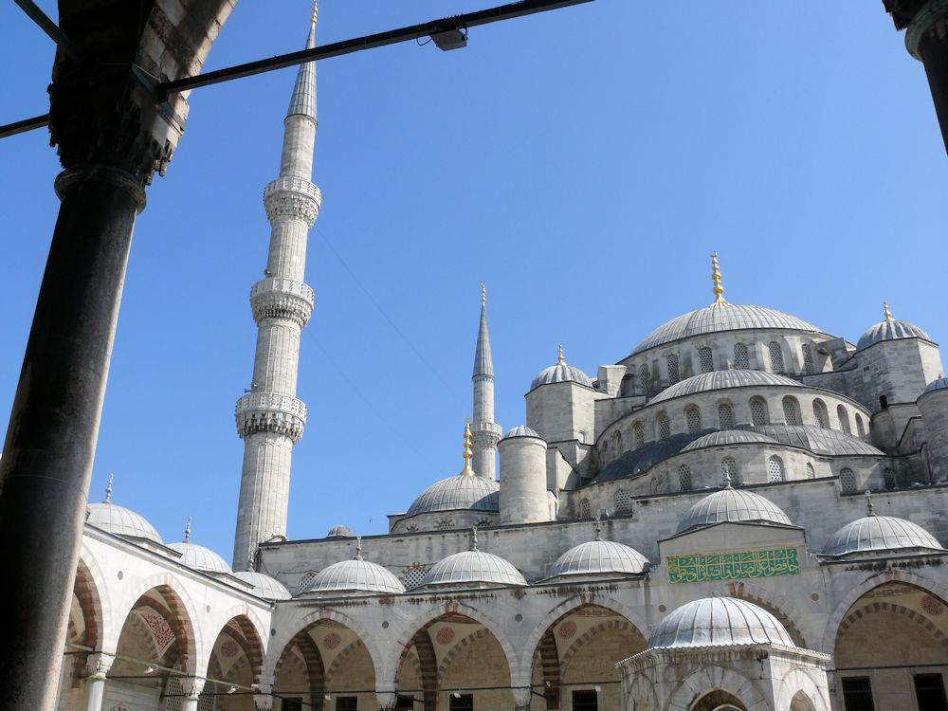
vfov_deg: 40.7
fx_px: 959
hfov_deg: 52.6
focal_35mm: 35
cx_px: 474
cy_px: 356
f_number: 5.6
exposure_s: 1/500
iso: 100
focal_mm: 7.4
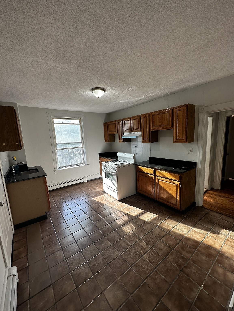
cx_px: 117
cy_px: 156
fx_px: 126
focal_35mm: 14
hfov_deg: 85.7
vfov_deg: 102.1
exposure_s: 1/120
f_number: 2.2
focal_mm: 2.22
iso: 50
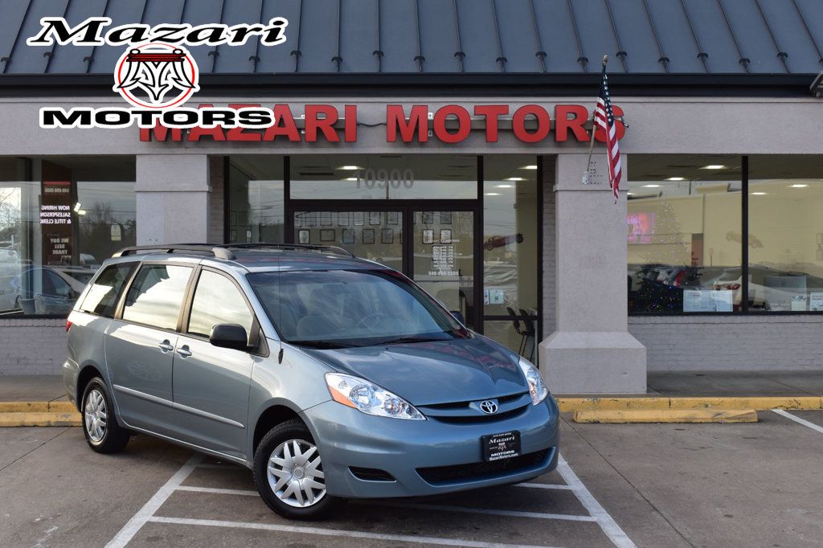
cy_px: 274
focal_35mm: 48
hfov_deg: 41.1
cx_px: 412
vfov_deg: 28.1
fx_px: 1097
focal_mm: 32
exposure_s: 1/125
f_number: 9
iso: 400
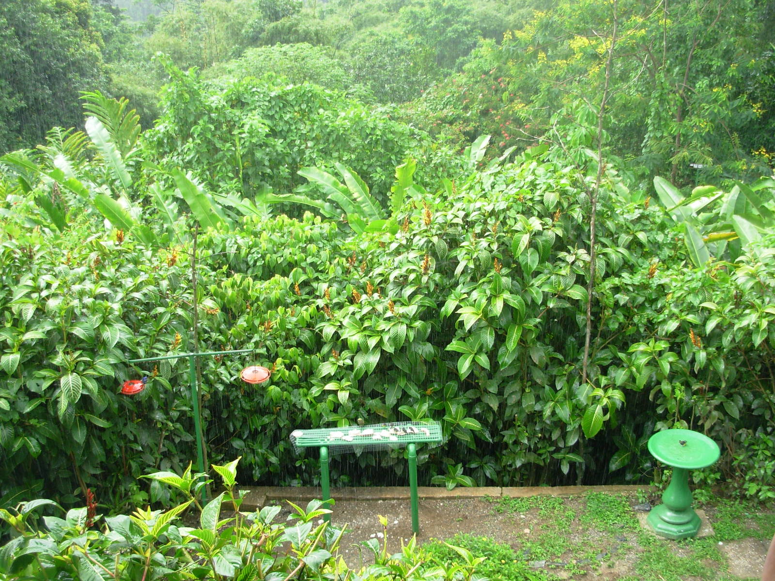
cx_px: 388
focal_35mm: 38
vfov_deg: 37.7
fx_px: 851
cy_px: 290
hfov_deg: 49.0
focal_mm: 6.3
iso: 50
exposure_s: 1/98.7
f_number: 2.9
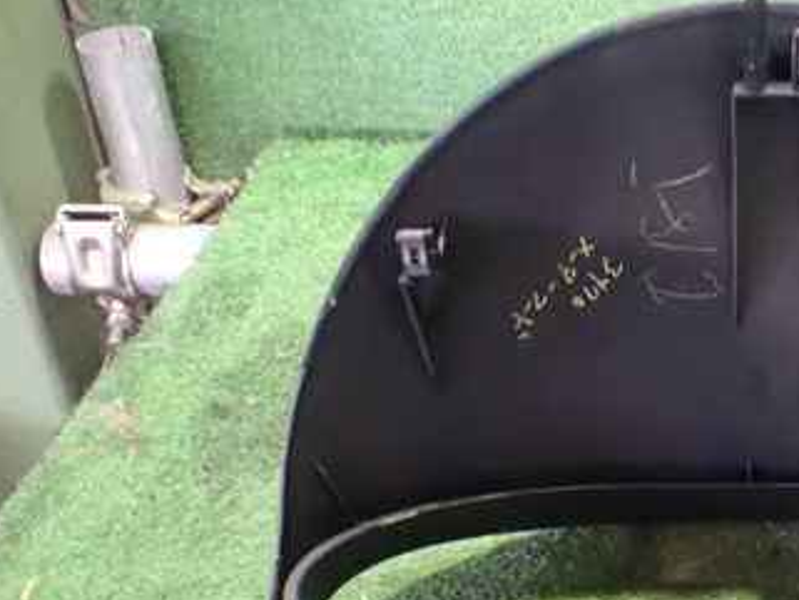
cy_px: 418
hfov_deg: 32.5
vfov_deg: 25.9
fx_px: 1293
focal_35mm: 56
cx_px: 727
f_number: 2.3
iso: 1600
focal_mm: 5.4
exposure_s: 1/20
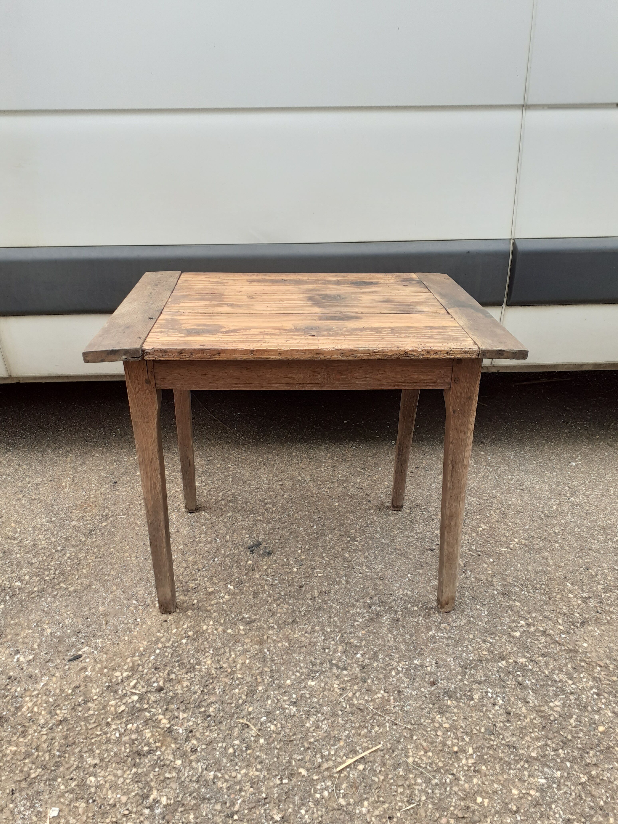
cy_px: 412
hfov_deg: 51.4
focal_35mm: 27
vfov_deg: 65.3
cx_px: 309
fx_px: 643
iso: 40
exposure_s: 1/322
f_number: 1.9
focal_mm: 3.6
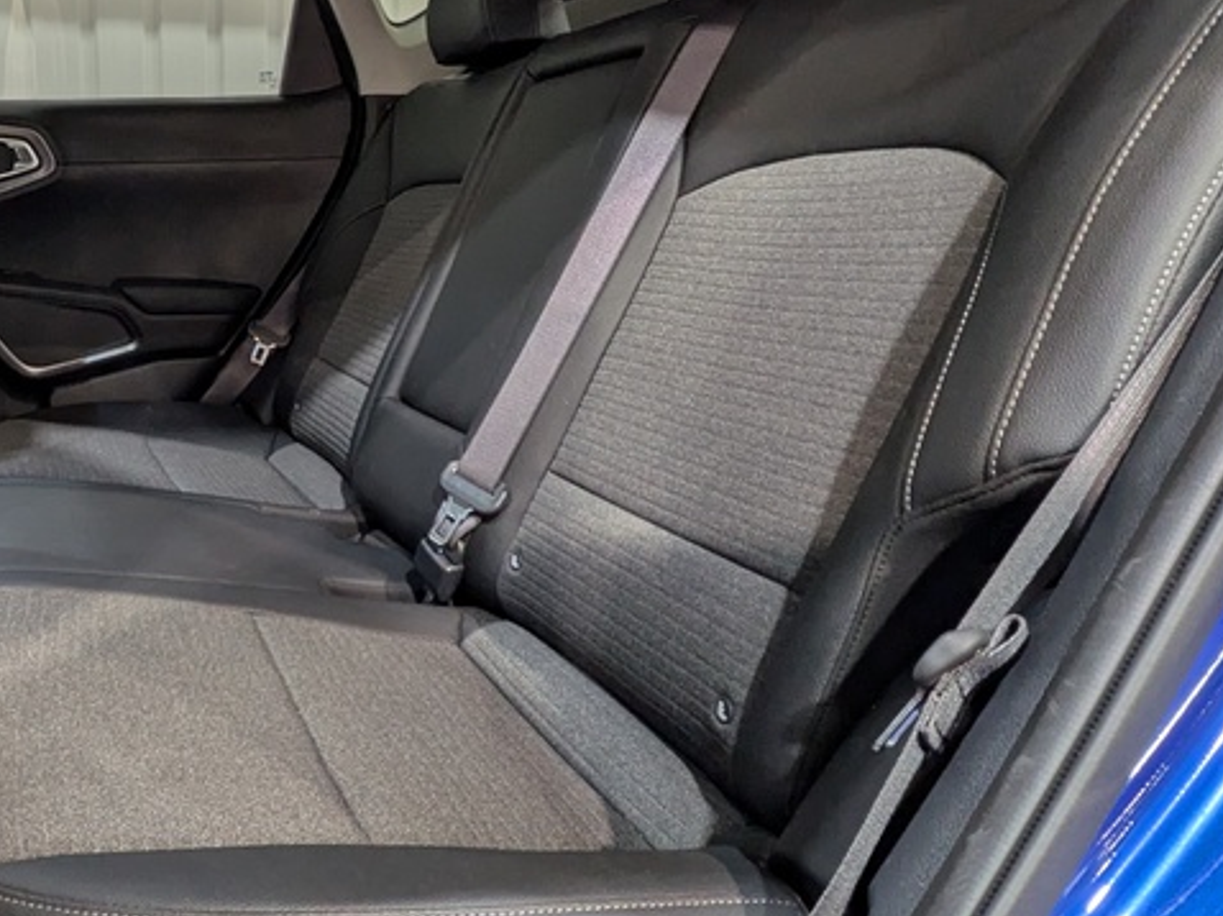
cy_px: 404
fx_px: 1059
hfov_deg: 56.4
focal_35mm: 30
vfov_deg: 46.7
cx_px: 276
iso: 117
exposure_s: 1/30
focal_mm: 1.83
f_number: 2.2
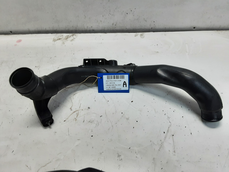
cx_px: 114
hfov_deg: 65.3
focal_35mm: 27
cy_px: 86
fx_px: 179
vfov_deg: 51.4
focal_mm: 2.91
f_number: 1.9
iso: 100
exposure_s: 1/50
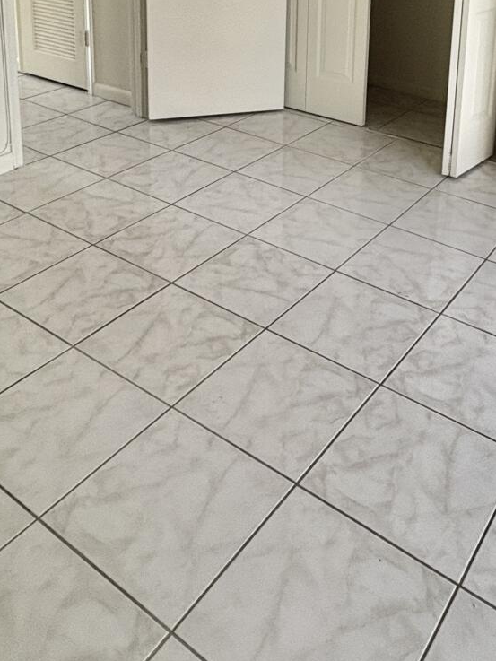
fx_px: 726
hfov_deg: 37.5
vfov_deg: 43.2
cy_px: 26
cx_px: 310
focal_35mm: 38
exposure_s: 1/60
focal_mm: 2.22
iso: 250
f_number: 2.2
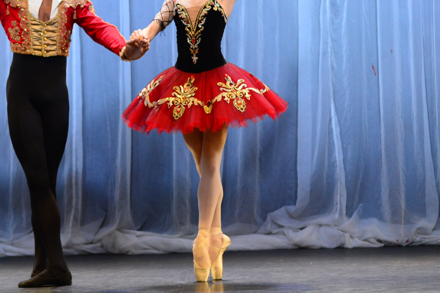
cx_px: 123
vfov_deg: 4.7
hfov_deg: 7.1
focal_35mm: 289
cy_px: 35
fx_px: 3532
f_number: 2.8
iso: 2000
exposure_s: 1/800
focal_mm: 145
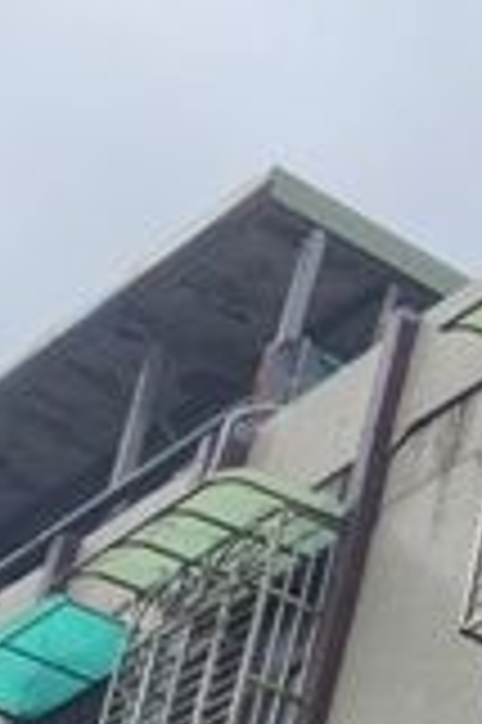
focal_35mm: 161
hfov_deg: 7.8
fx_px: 3240
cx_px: 1225
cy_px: 899
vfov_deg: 12.4
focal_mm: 4.25
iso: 25
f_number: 1.8
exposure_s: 1/1661
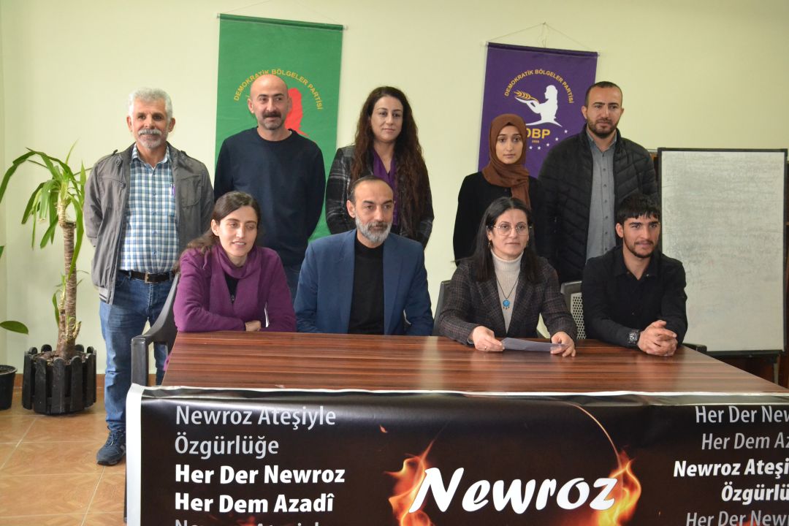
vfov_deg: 36.9
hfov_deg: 53.1
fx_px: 789
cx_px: 394
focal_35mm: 36
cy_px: 263
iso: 3200
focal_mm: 24
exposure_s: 1/60
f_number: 3.8
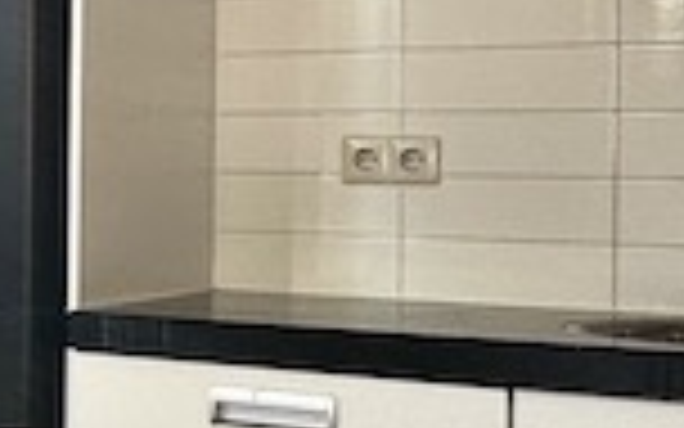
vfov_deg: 13.1
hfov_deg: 17.3
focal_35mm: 100
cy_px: 176
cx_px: -522
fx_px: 1864
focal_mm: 2.22
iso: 50
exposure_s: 1/99
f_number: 2.2
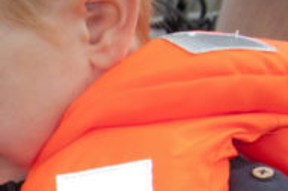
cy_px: 329
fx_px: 3013
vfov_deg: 3.6
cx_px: -362
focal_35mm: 377
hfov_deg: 5.3
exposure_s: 1/200
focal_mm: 40
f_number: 8
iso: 200
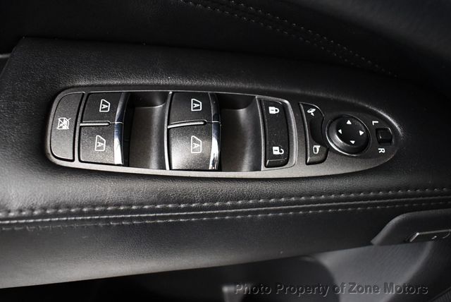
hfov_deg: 53.1
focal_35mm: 36
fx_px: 451
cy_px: 151
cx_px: 226
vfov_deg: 36.9
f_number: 3.5
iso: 3600
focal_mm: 18
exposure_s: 1/60
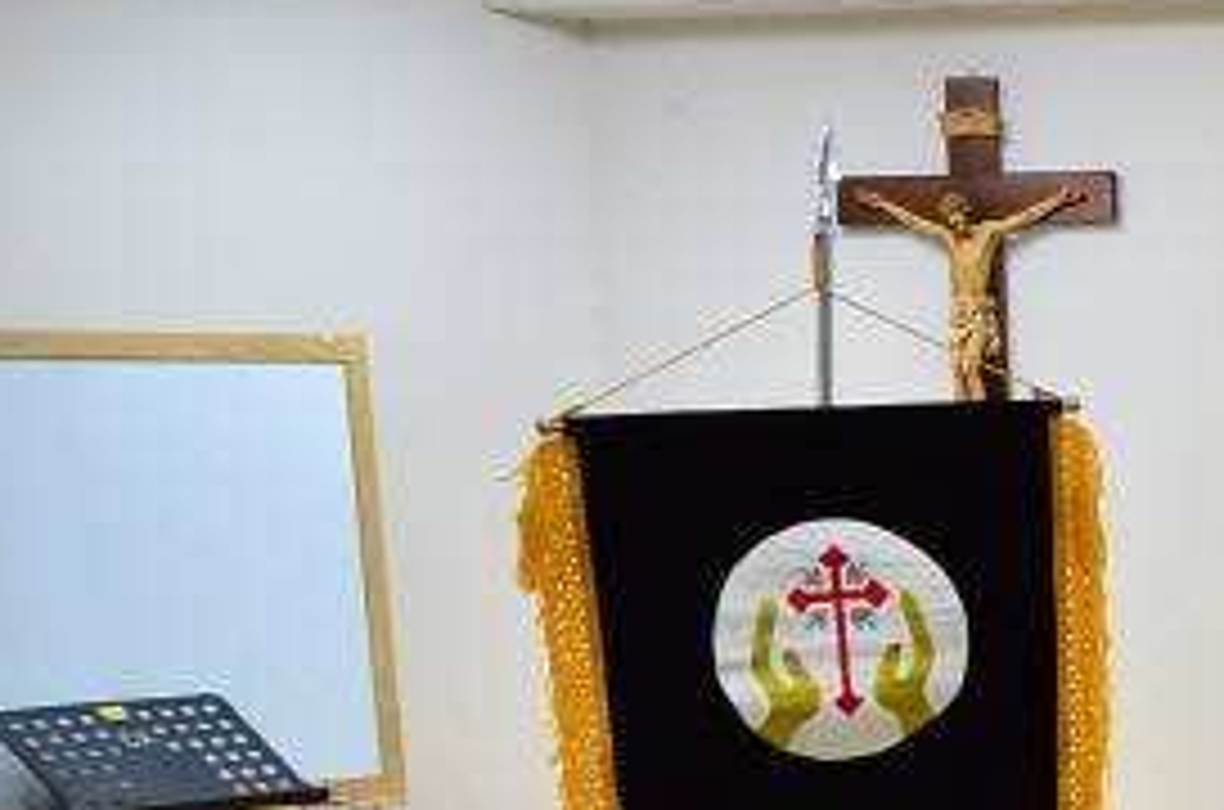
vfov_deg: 10.5
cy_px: 821
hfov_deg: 13.2
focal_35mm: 129
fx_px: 4376
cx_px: 2608
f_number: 4.5
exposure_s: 1/80
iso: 800
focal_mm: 20
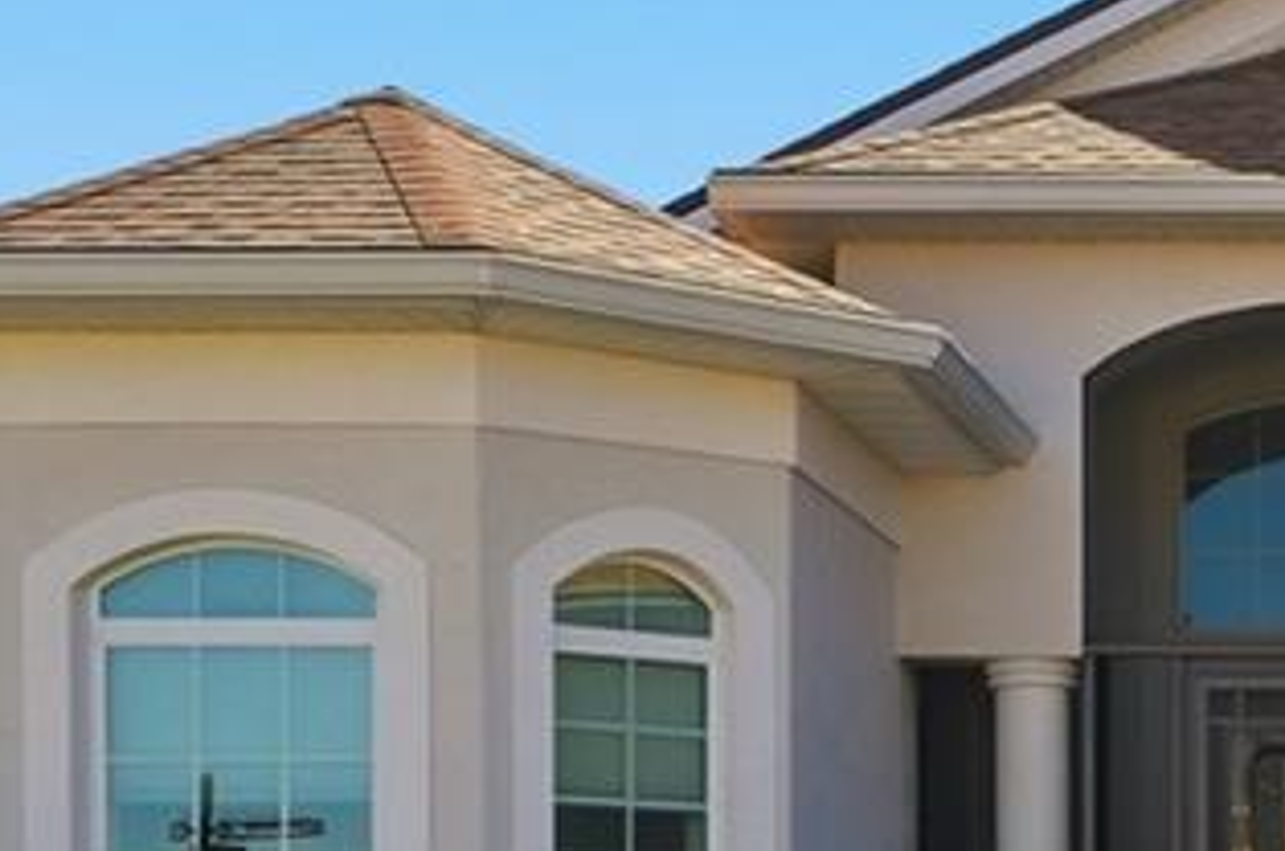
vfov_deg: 12.9
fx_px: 3679
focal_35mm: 103
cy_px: 1017
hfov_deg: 18.6
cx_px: 1621
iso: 100
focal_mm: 13.5
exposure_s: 1/4000
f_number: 7.1
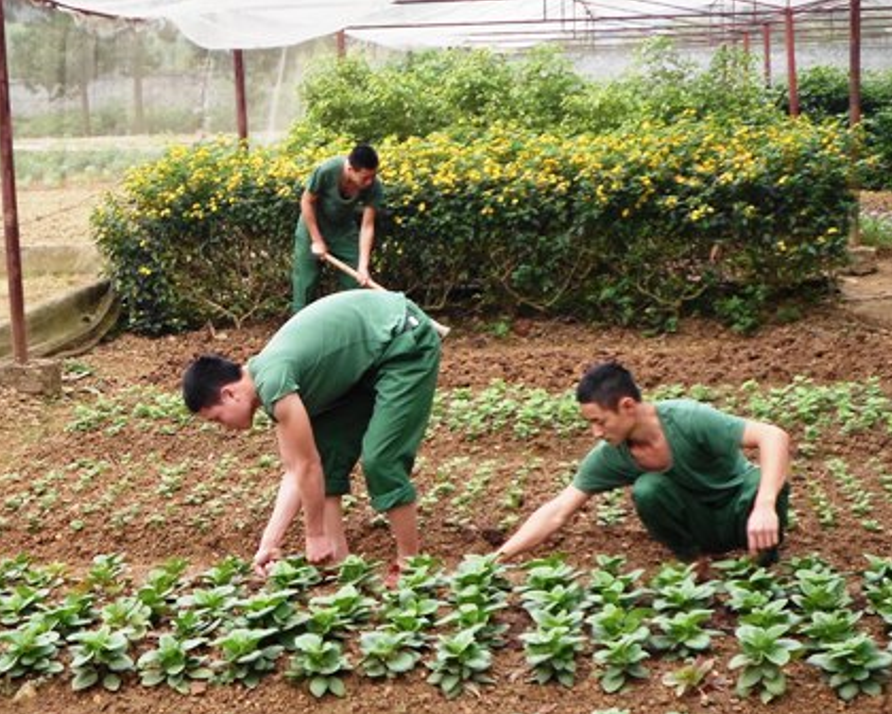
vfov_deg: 33.4
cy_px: 357
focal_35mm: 45
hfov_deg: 41.2
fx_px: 1188
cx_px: 440
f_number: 3.2
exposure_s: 1/90
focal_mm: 7.8
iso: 80
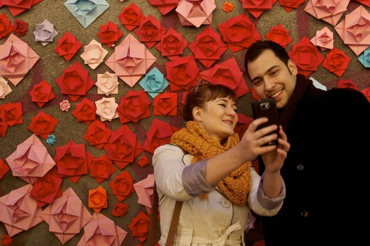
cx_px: 248
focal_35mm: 51
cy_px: 77
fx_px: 523
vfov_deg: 26.2
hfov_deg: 38.5
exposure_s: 1/250
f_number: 4.5
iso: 200
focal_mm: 24
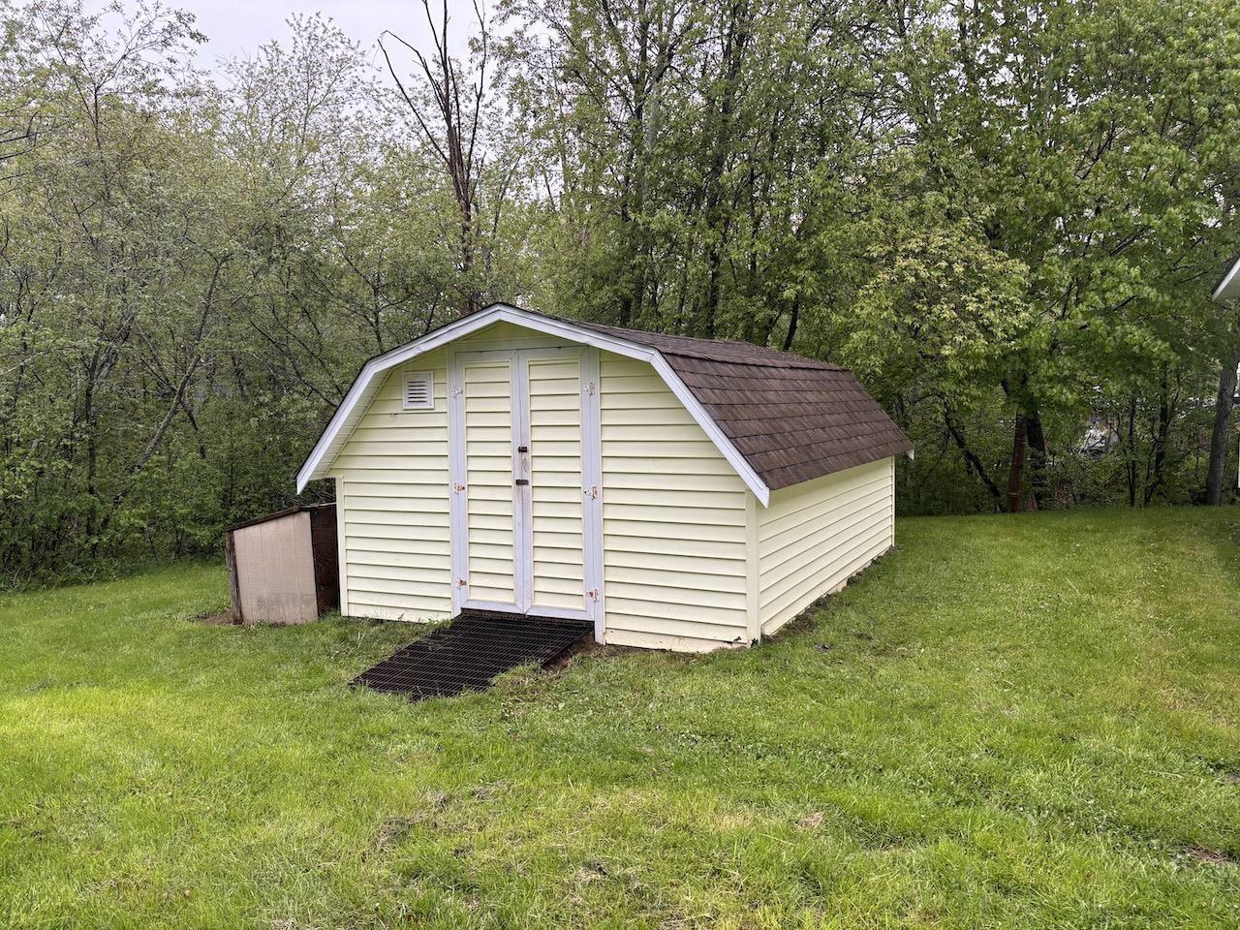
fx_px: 931
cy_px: 465
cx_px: 620
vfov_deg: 53.1
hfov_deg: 67.3
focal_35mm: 26
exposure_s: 1/121
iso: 80
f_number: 1.6
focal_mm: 5.96
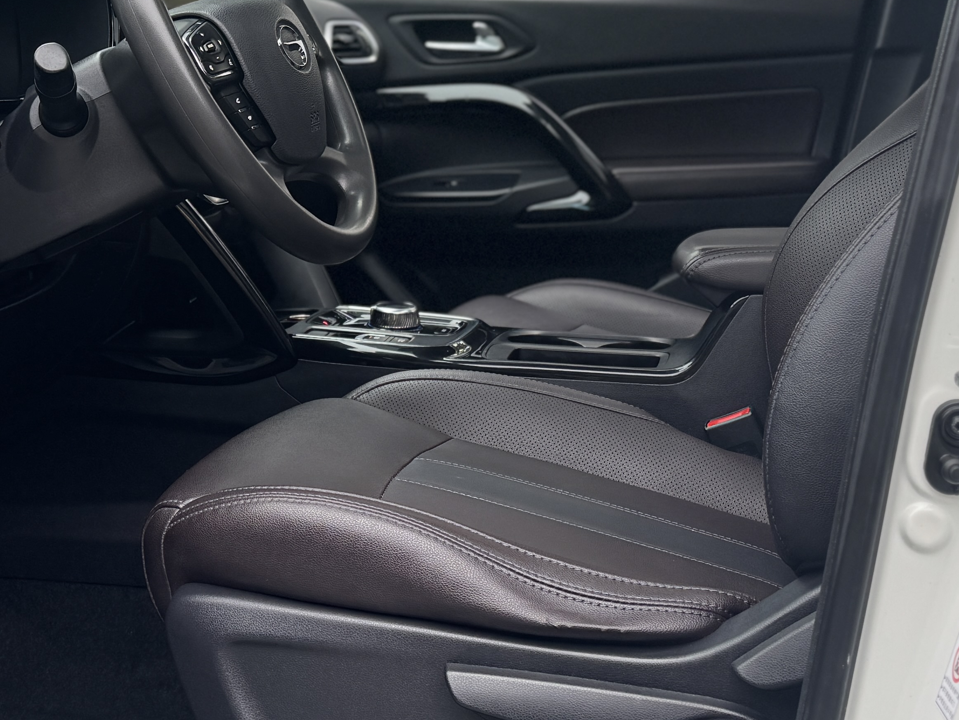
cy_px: 112
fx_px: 1635
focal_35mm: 59
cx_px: 399
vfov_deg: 24.3
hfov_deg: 32.6
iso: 80
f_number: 1.78
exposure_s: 1/280
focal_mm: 6.76
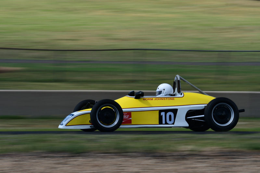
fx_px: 1842
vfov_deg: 5.4
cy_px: 86
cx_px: 130
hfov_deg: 8.1
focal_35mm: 255
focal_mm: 170
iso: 100
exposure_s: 1/125
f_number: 13
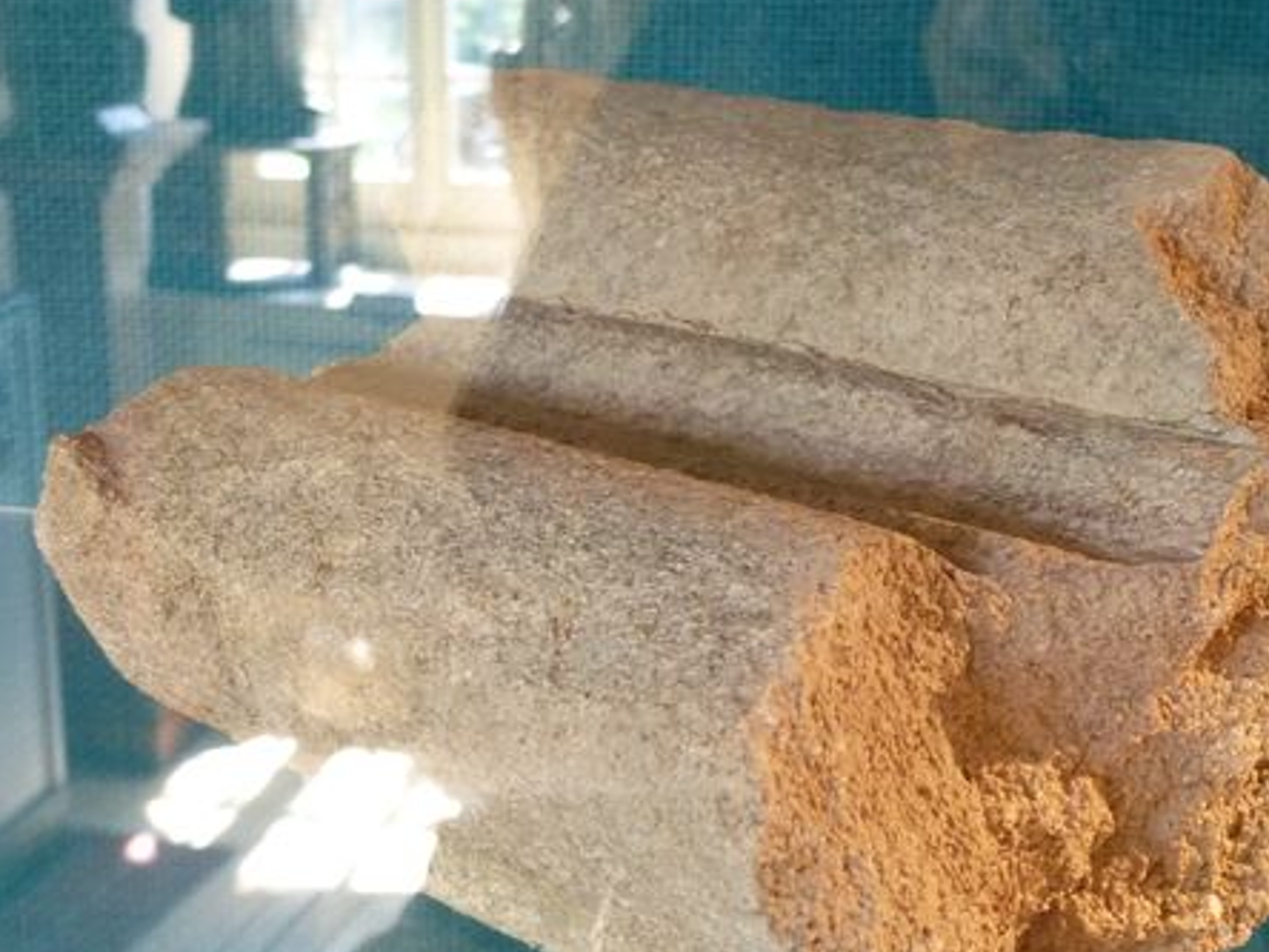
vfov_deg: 23.3
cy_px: 497
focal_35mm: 63
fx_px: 2310
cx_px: 776
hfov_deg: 30.6
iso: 400
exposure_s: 1/25
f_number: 3.5
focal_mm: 5.4
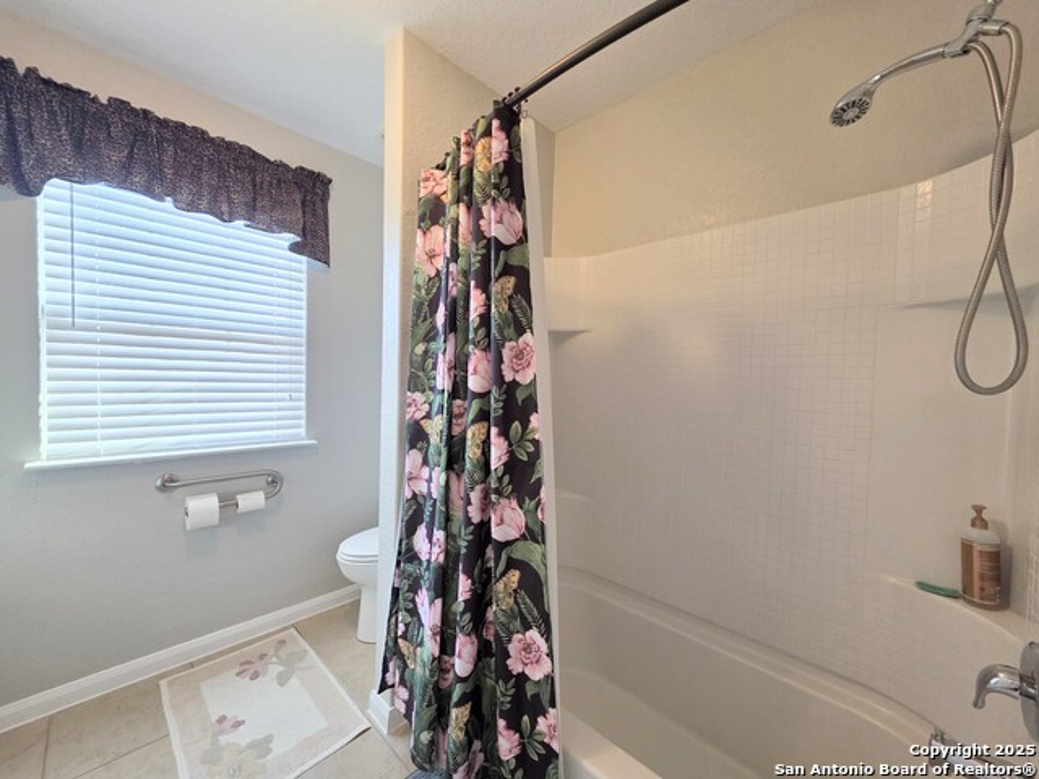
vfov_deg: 89.9
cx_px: 520
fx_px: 390
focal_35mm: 13
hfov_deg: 106.2
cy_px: 390
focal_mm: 2.2
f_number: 1.9
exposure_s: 1/120
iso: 200
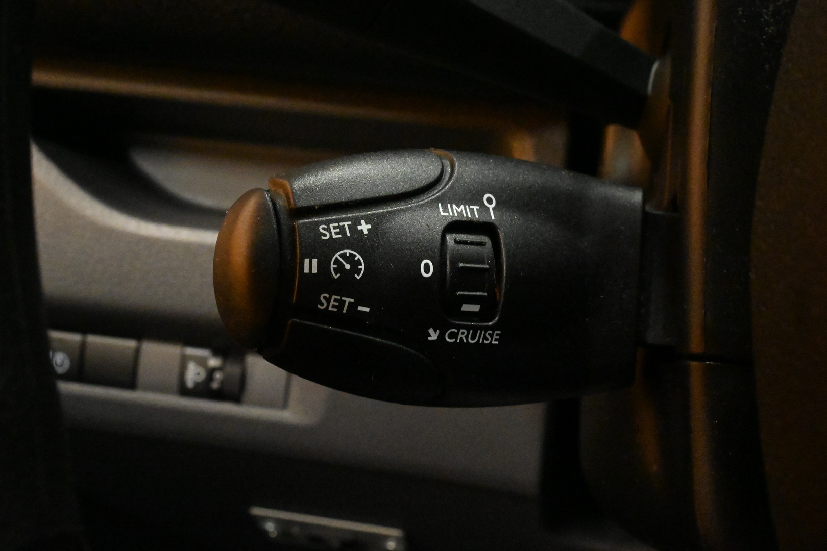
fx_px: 948
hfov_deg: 47.2
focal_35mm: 41
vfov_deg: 32.4
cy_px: 276
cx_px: 414
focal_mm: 27.5
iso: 14400
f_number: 11
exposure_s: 1/40
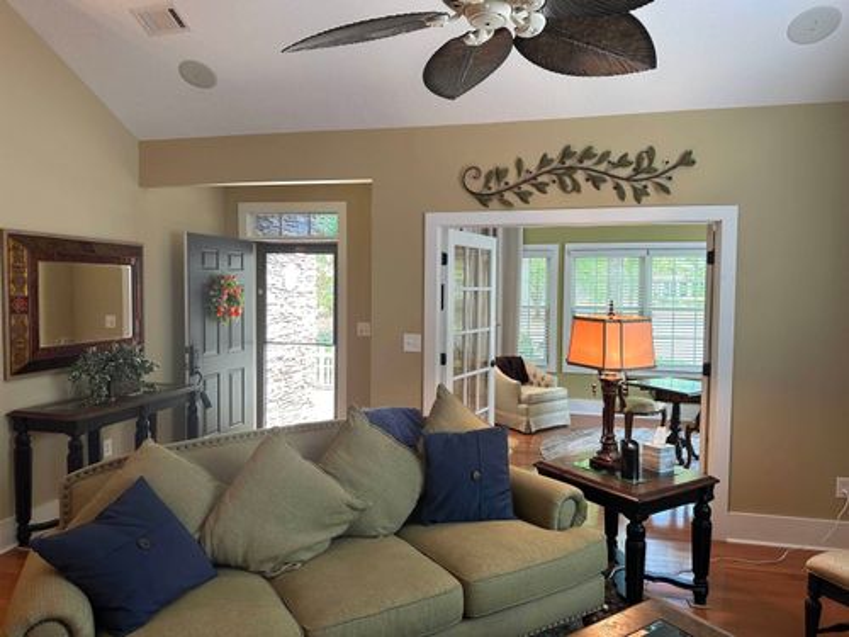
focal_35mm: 24
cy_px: 318
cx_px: 424
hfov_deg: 71.6
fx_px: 589
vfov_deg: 56.8
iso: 125
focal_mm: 6.86
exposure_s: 1/60
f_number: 1.78
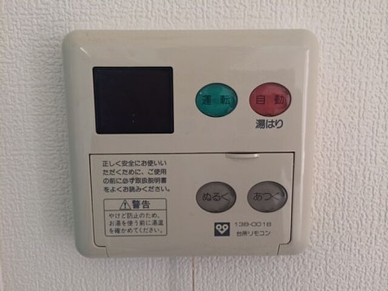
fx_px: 336
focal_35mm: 30
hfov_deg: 60.0
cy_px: 146
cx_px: 194
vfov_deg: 46.8
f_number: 2.2
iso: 32
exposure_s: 1/40
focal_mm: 4.12
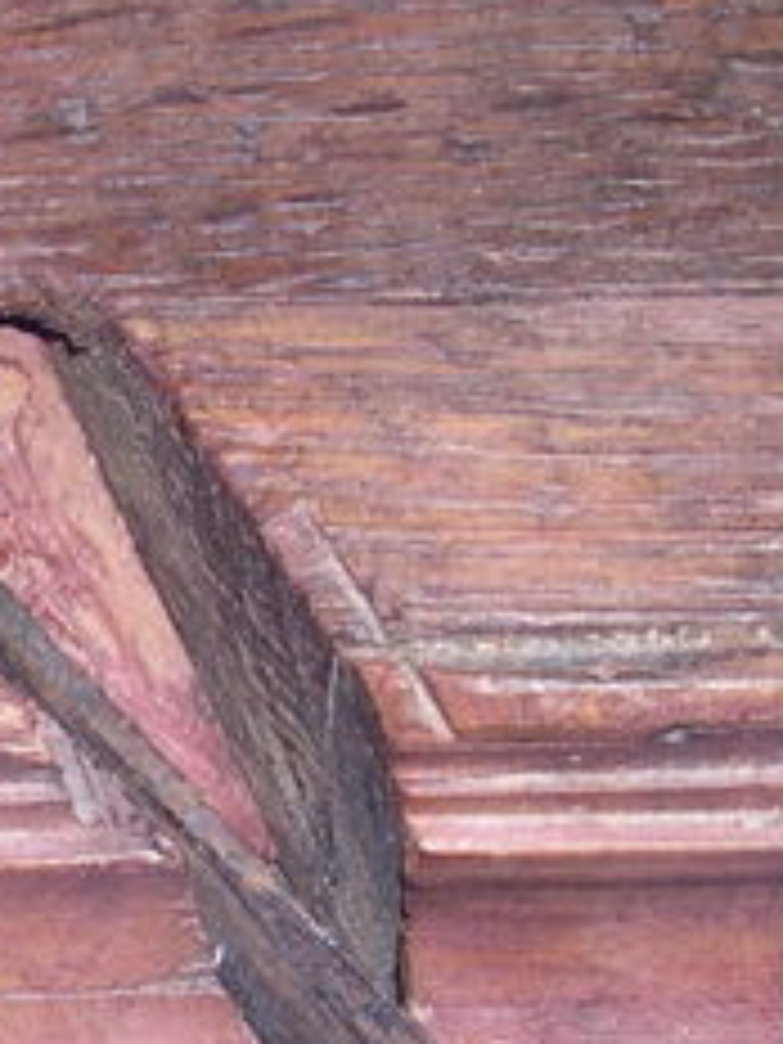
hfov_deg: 9.0
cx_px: -122
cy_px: 765
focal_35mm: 164
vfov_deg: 12.0
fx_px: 4946
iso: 100
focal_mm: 8
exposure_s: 1/60
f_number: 7.6
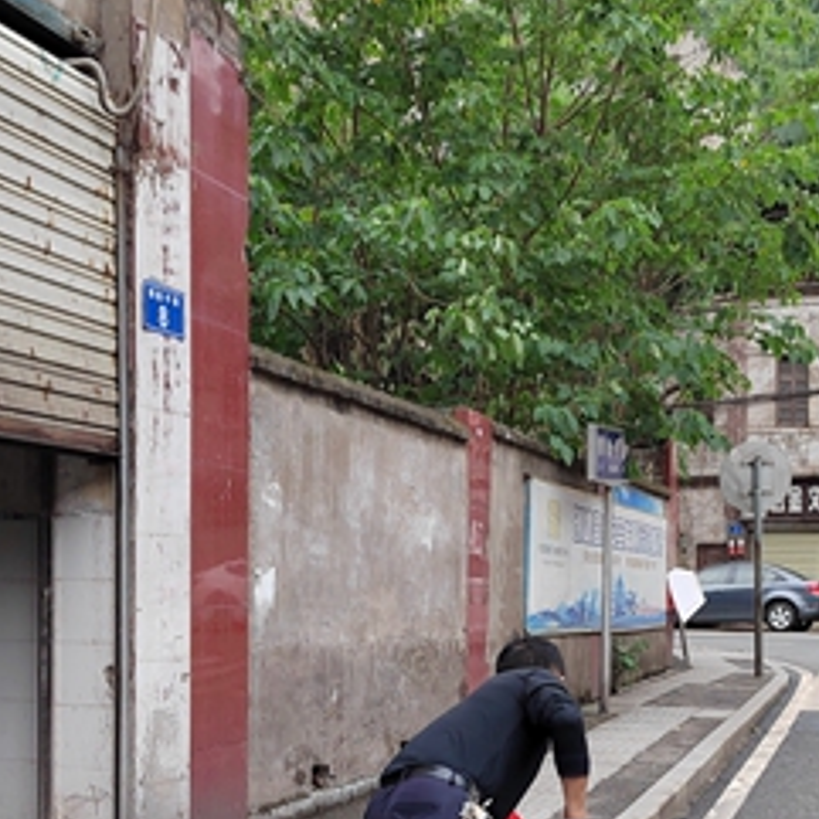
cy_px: 629
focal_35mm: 54
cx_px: 564
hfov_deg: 31.3
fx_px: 1445
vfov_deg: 31.0
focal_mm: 5.52
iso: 150
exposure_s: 1/100
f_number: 1.9
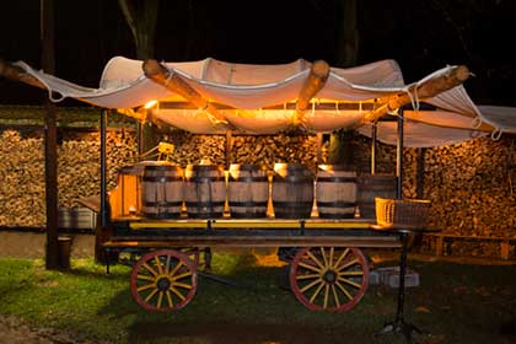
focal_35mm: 29
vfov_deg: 45.0
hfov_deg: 63.7
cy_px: 172
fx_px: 416
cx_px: 258
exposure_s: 1/250
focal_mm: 29
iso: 100
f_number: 10
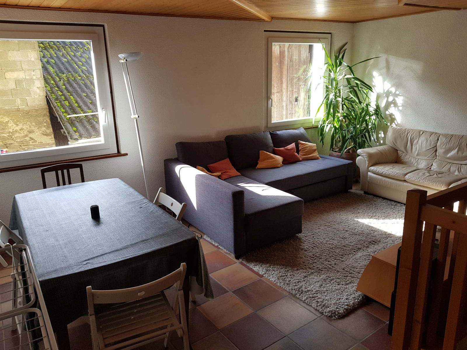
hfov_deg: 67.3
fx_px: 351
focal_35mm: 26
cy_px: 175
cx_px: 234
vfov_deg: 53.1
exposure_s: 1/120
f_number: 1.7
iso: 80
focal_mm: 4.2
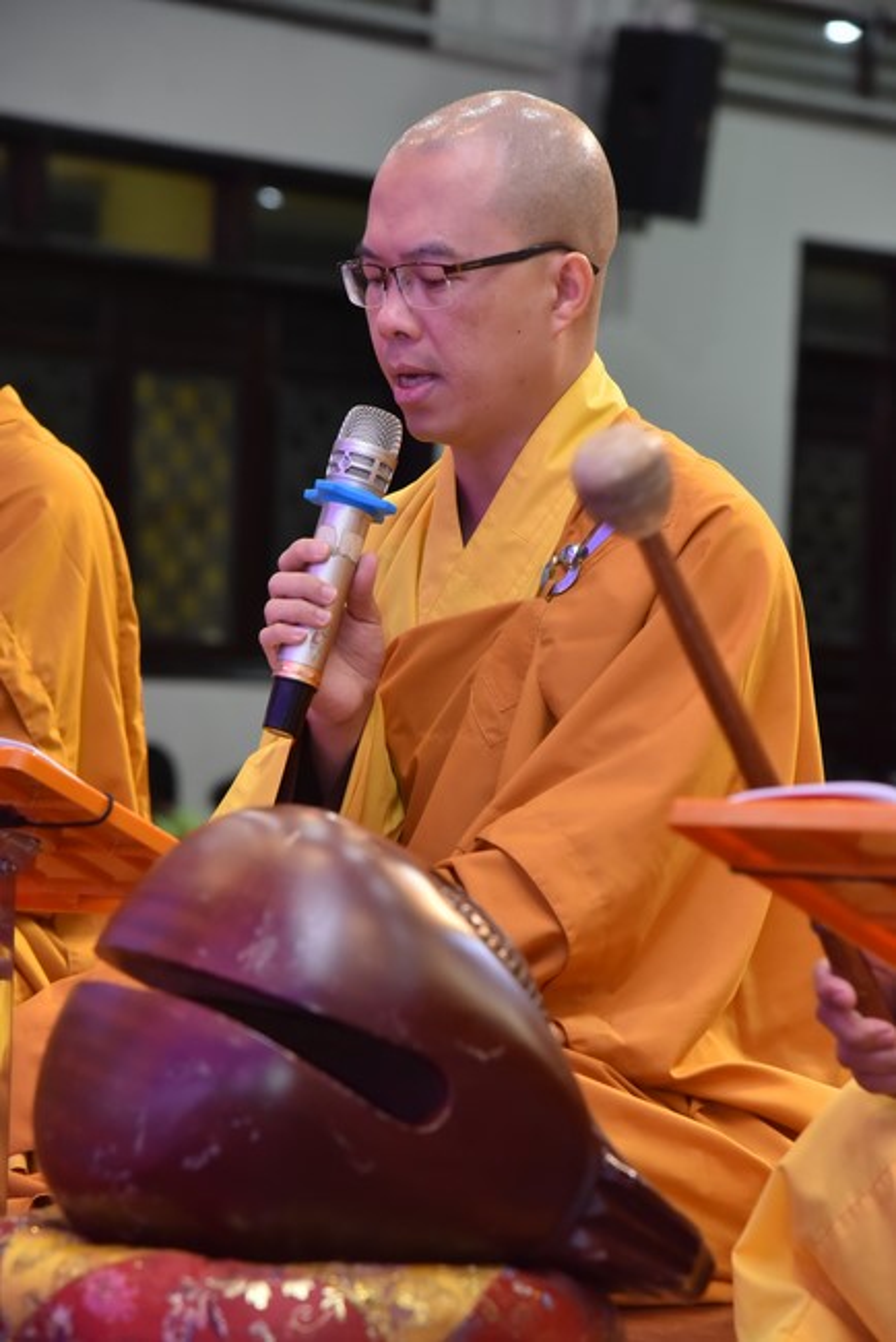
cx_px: 448
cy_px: 671
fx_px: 4475
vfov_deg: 17.1
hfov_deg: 11.4
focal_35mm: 120
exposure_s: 1/125
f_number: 5.6
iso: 2500
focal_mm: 120
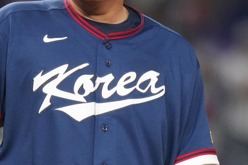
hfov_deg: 1.3
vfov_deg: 0.8
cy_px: 90
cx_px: 127
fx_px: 11223
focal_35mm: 1630
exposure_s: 1/2000
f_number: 3.2
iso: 4000
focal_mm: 400
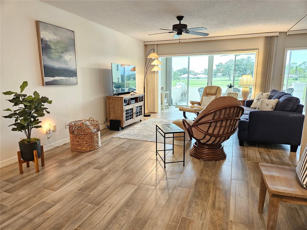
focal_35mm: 23
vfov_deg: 58.9
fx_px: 204
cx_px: 154
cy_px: 115
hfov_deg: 73.9
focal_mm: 5.4
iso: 640
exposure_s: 1/120
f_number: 1.8
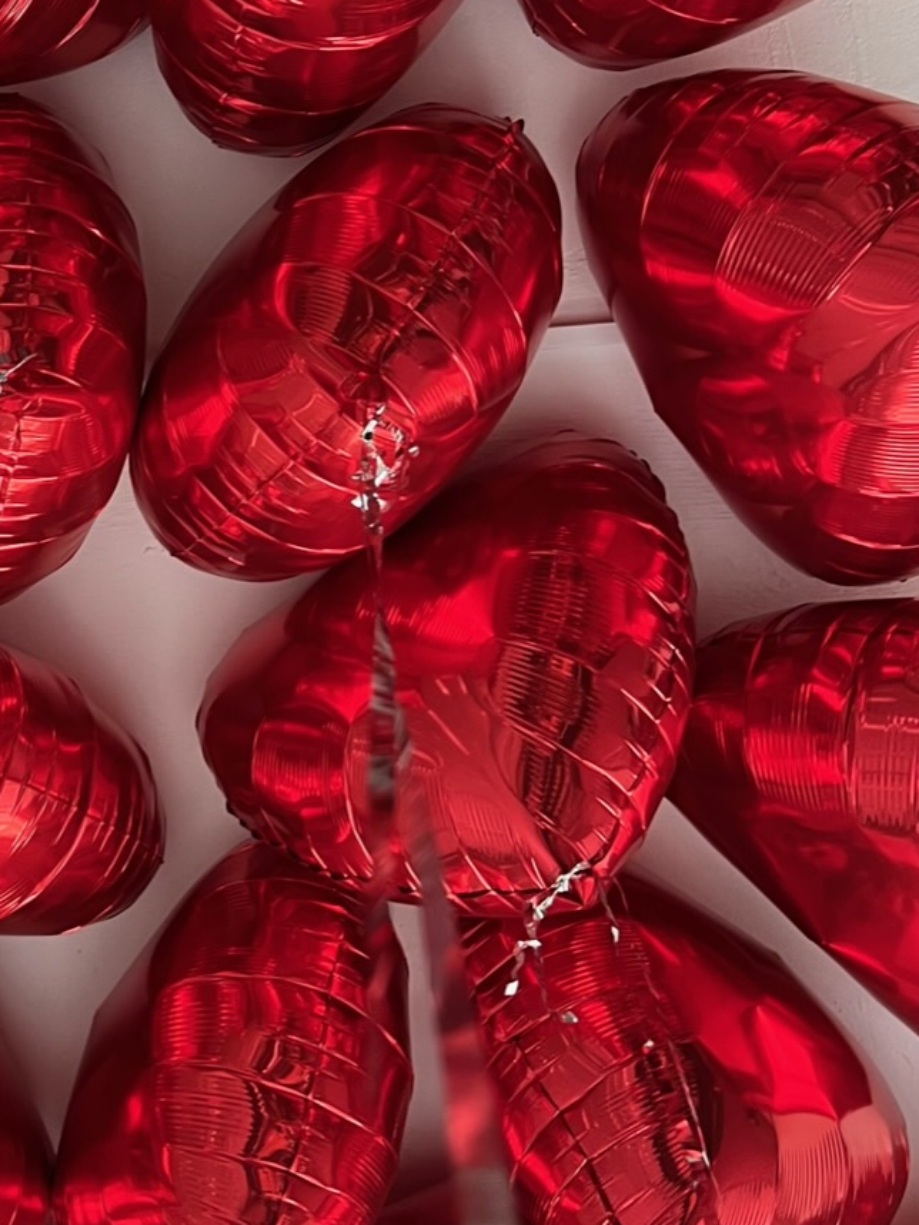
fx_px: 2195
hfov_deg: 22.6
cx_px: -34
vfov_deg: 31.2
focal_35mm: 62
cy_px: 580
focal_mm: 5.7
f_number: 1.5
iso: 160
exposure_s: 1/60
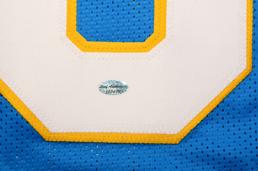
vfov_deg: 8.7
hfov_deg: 13.1
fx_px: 1126
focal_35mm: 158
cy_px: 86
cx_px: 129
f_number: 22
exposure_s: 1/160
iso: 200
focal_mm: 105
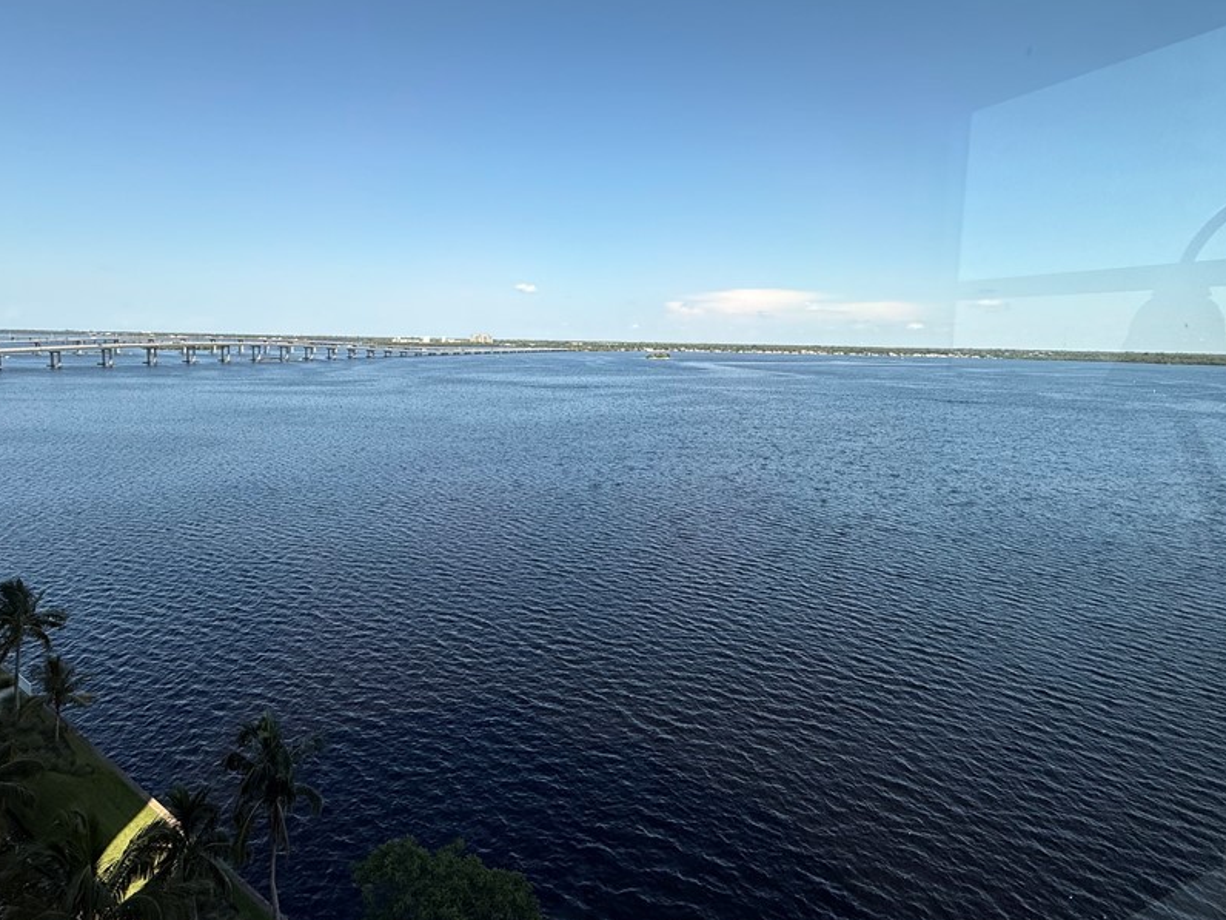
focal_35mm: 18
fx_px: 638
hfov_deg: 87.7
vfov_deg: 71.3
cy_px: 401
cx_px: 584
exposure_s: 1/1339
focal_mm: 2.22
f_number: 2.2
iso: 50
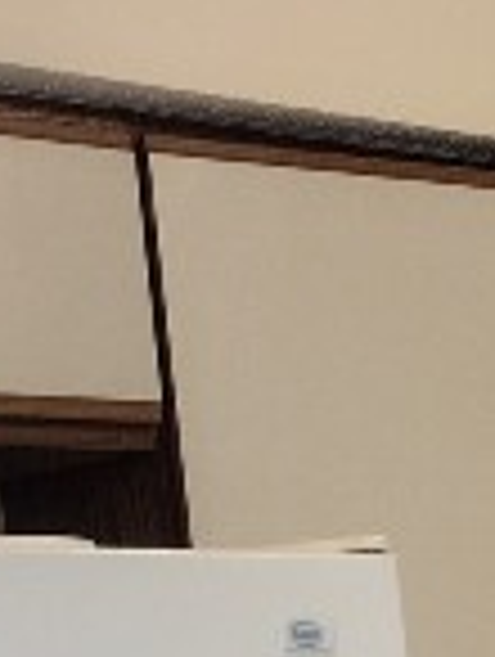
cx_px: 729
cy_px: 1314
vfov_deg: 12.3
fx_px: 2700
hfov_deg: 10.2
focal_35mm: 142
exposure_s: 1/40
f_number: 1.7
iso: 241
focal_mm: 4.71
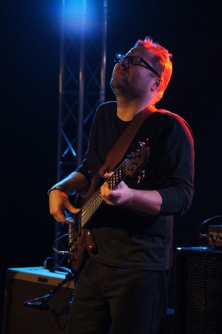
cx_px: 111
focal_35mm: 112
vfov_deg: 18.2
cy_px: 167
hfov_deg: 12.2
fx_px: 1043
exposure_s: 1/60
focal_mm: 75
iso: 1600
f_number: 4.5
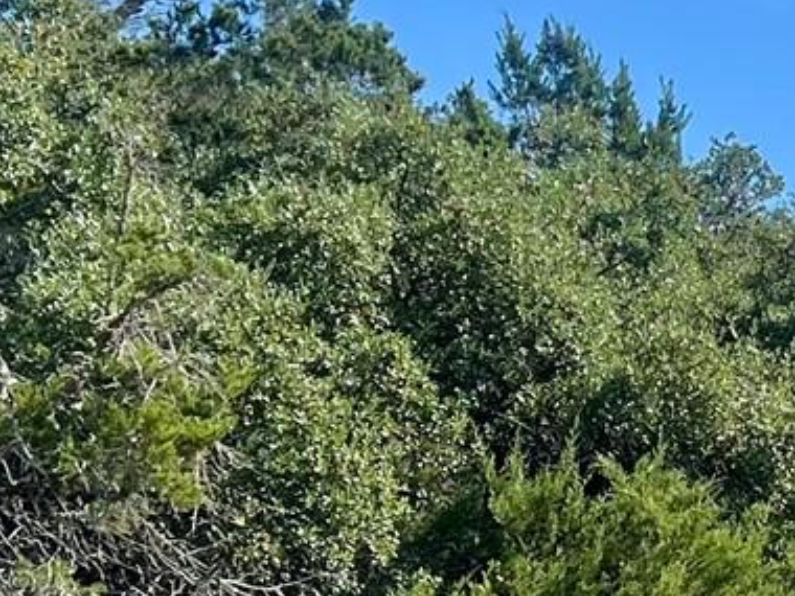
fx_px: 3215
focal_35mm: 140
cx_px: 1222
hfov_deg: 13.2
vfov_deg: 10.5
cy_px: 617
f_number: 1.5
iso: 50
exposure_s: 1/4831
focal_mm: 5.7
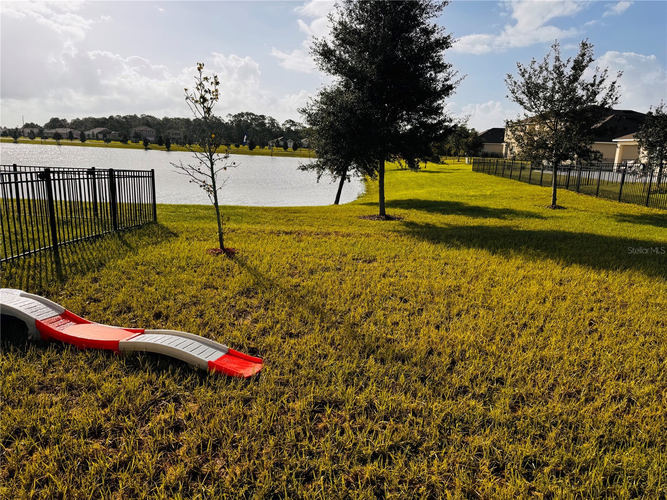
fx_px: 462
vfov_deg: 56.8
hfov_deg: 71.6
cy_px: 250
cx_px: 334
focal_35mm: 24
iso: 80
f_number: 1.78
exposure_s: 1/7092
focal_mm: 6.76
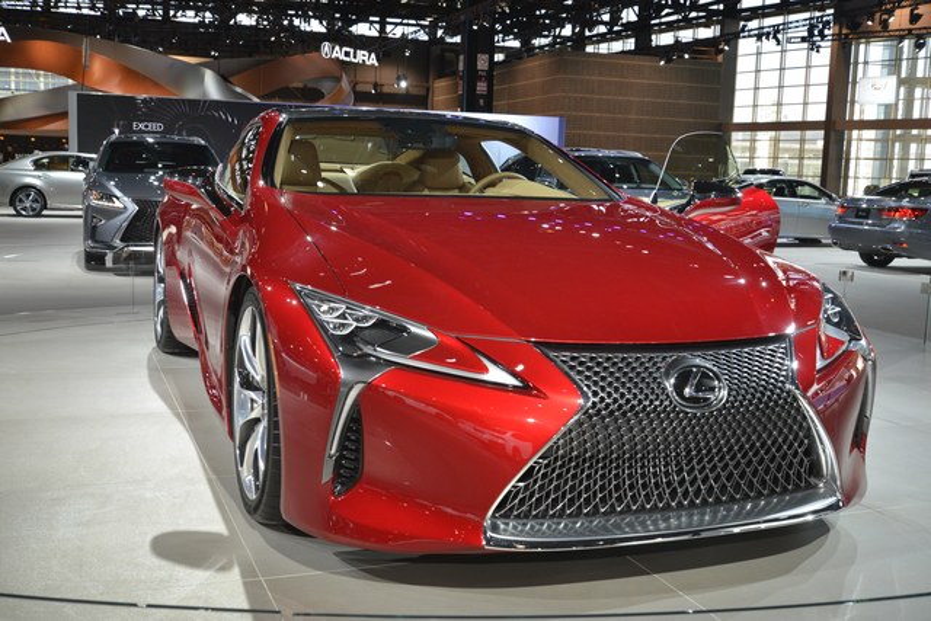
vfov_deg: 35.1
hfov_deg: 50.7
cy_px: 310
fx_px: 983
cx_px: 466
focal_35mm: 38
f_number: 8
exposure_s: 1/125
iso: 1600
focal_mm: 38
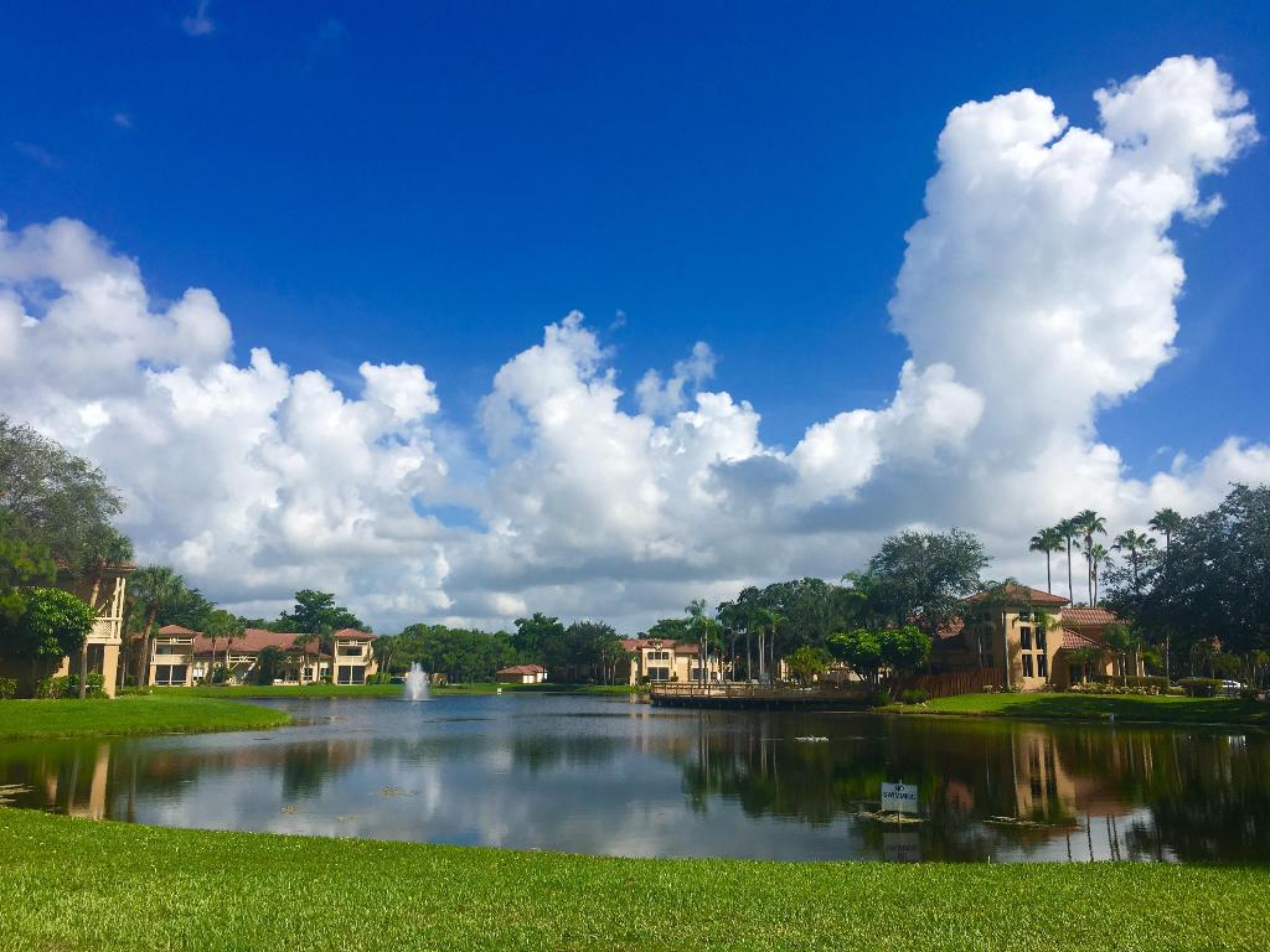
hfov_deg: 61.7
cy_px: 476
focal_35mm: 29
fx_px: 1064
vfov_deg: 48.2
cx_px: 635
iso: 25
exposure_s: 1/2653
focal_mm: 4.15
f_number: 2.2
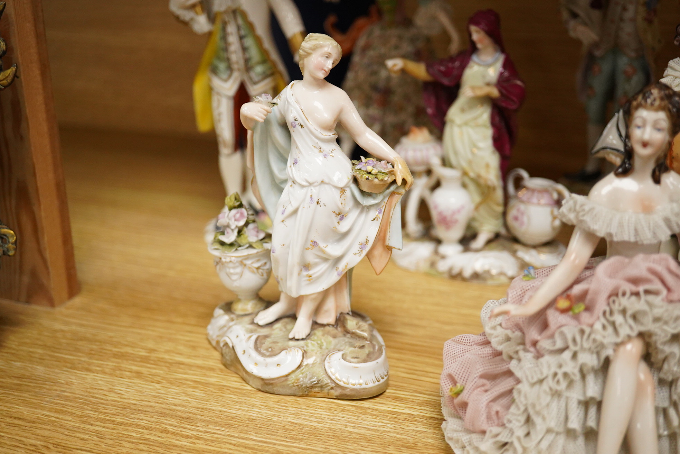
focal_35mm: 45
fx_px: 850
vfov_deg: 29.9
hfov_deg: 43.6
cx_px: 340
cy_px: 227
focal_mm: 30
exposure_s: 1/400
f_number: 5.6
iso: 2500
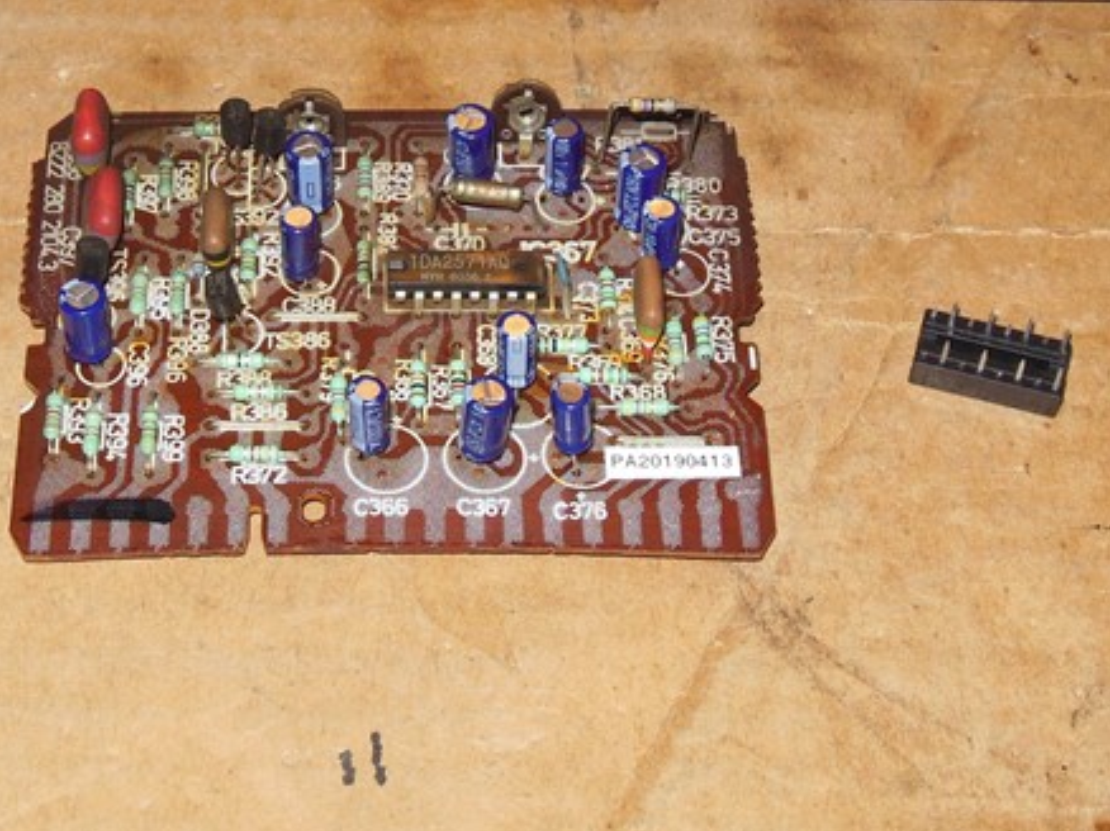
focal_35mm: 44
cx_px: 545
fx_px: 1410
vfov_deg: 32.8
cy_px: 423
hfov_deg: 43.0
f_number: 7.5
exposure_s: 1/30
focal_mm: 7.7
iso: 200
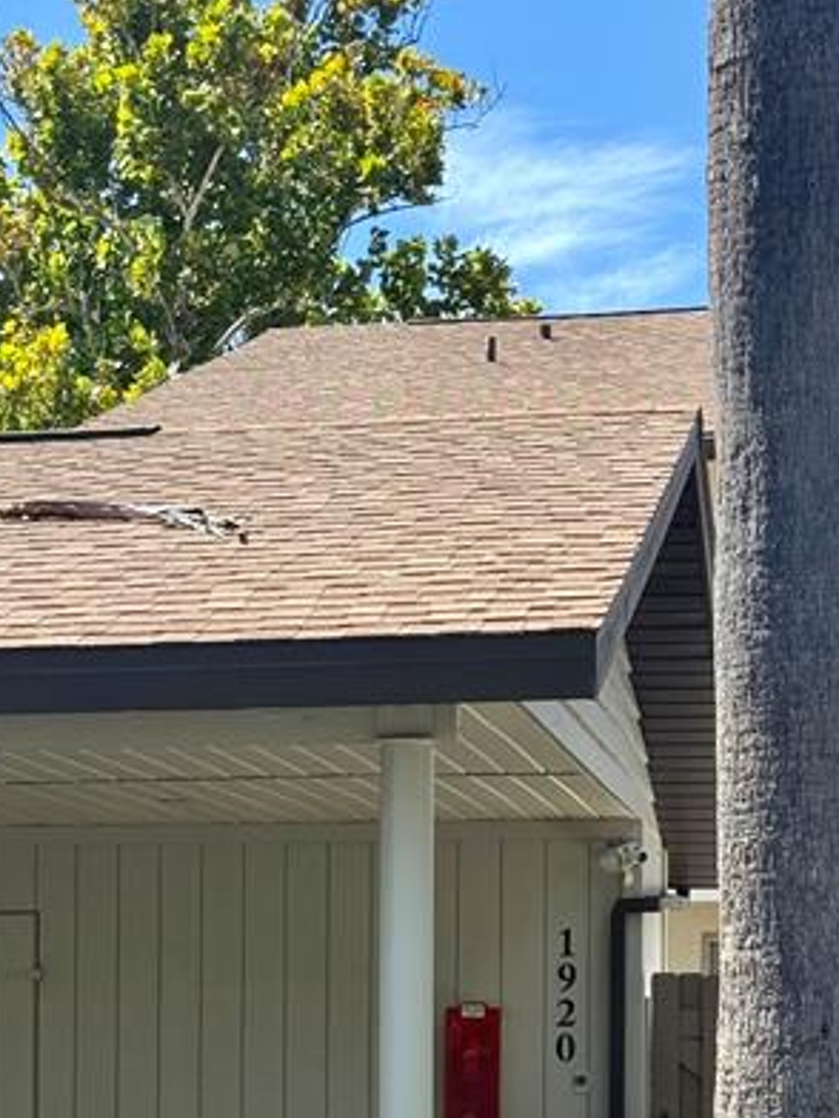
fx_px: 3038
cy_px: 935
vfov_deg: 20.6
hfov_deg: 15.6
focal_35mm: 94
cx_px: 188
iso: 64
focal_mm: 6.76
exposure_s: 1/2494
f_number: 1.78
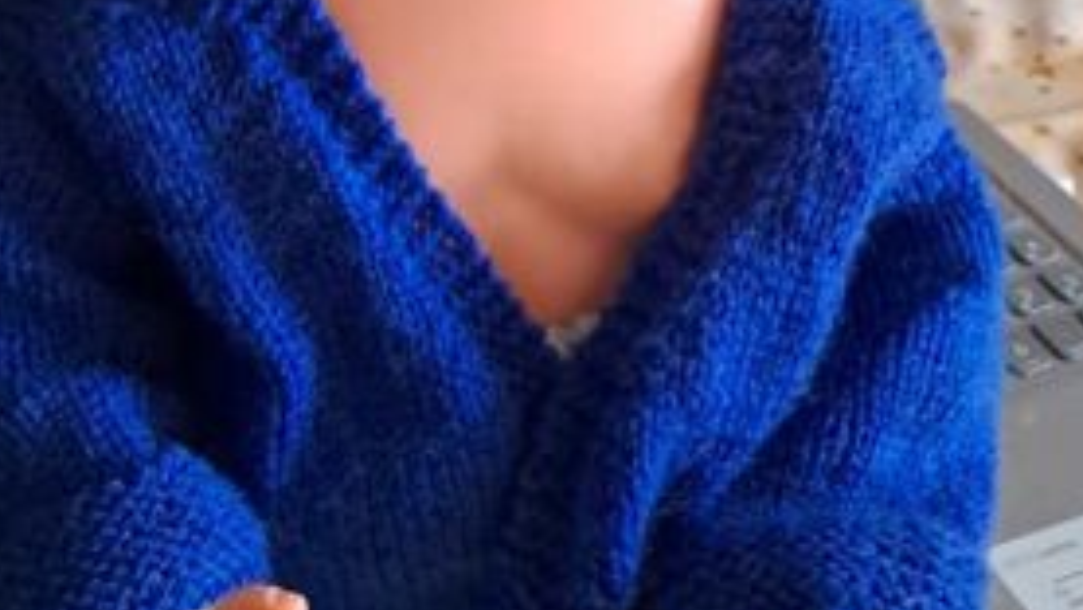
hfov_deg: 30.9
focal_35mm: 68
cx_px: 438
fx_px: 1953
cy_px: -16
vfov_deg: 17.3
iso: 800
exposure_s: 1/20
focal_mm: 4
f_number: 1.8
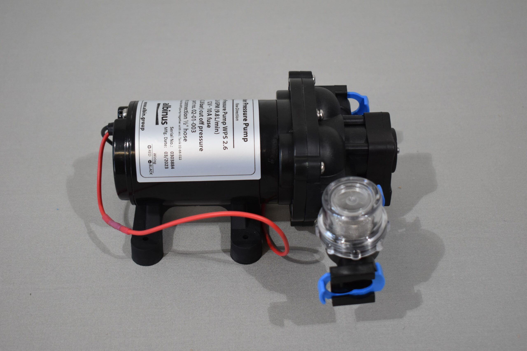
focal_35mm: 57
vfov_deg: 23.8
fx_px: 834
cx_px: 264
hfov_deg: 35.1
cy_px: 176
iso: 800
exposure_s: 1/250
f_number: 4.8
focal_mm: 38
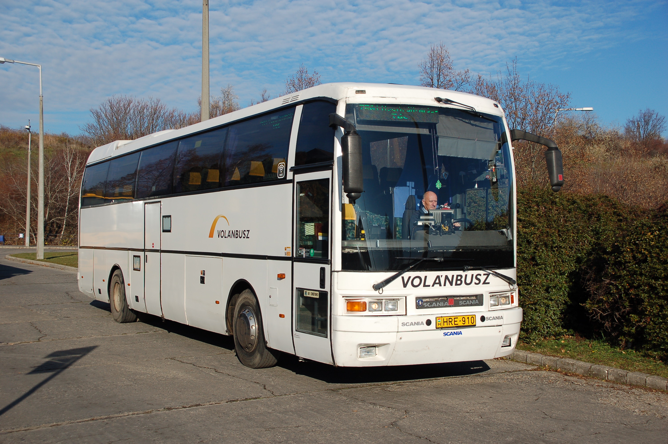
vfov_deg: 28.9
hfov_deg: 42.4
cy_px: 222
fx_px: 862
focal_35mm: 46
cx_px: 334
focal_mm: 31
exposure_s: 1/1250
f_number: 5.6
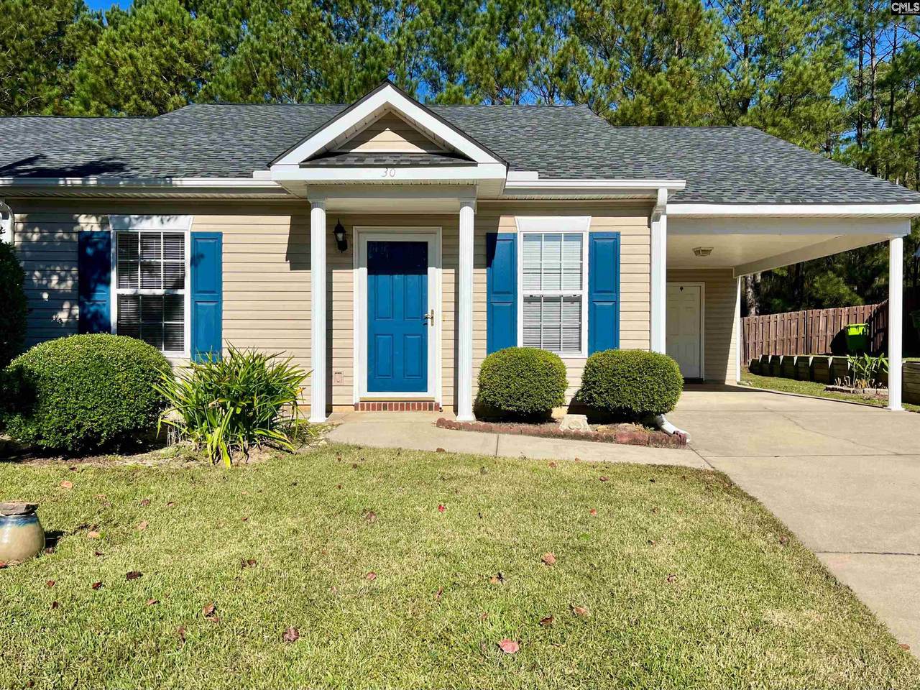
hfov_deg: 67.3
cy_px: 345
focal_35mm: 26
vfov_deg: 53.1
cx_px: 460
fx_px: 691
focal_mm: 5.7
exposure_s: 1/7463
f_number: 1.5
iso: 50
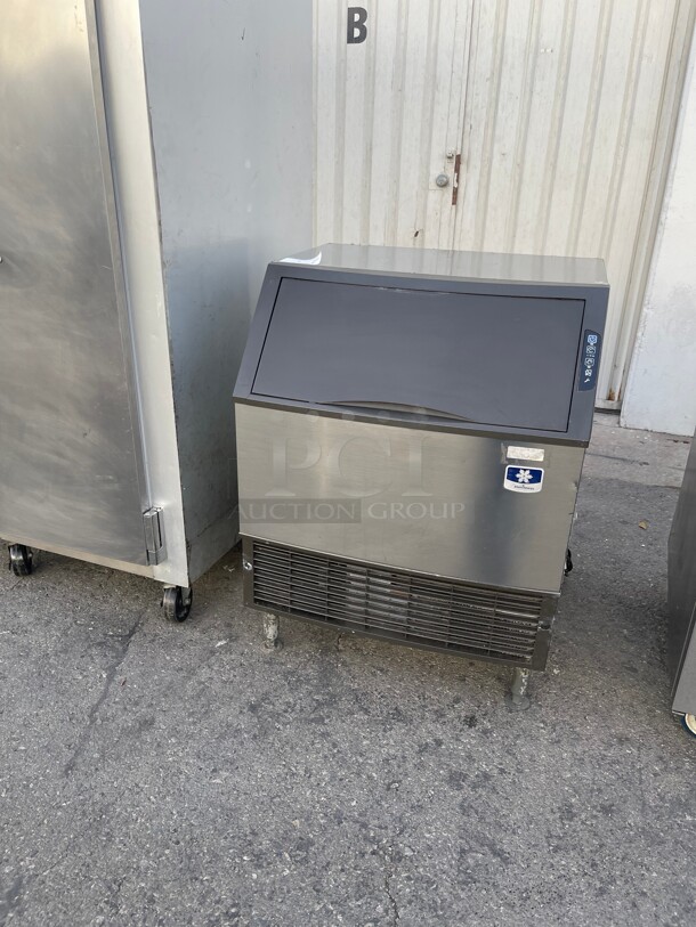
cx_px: 348
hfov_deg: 53.1
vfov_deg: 67.3
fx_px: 697
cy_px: 464
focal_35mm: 26
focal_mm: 5.1
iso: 32
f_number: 1.6
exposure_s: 1/642
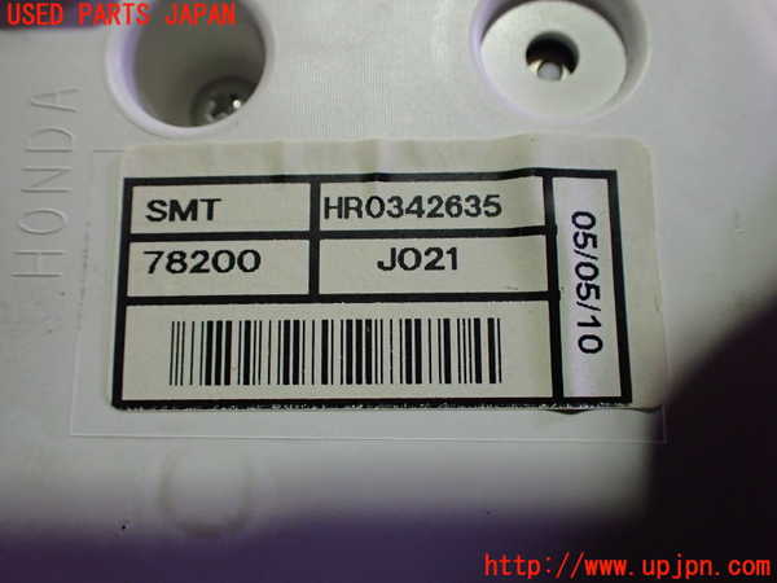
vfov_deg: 46.8
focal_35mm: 30
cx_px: 388
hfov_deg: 60.0
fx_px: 673
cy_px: 292
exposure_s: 1/125
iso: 640
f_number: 2.3
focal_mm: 5.4
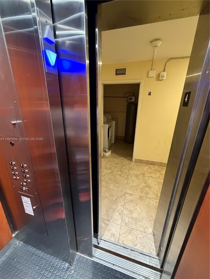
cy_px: 140
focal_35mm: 14
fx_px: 113
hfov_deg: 85.7
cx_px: 105
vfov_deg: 102.1
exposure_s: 1/60
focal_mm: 2.22
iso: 640
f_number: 2.2
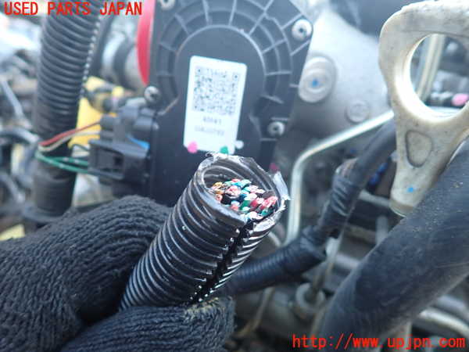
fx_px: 339
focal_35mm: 25
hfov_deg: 69.4
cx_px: 234
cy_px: 176
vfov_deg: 54.9
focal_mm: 4.5
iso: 200
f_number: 2
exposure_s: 1/30
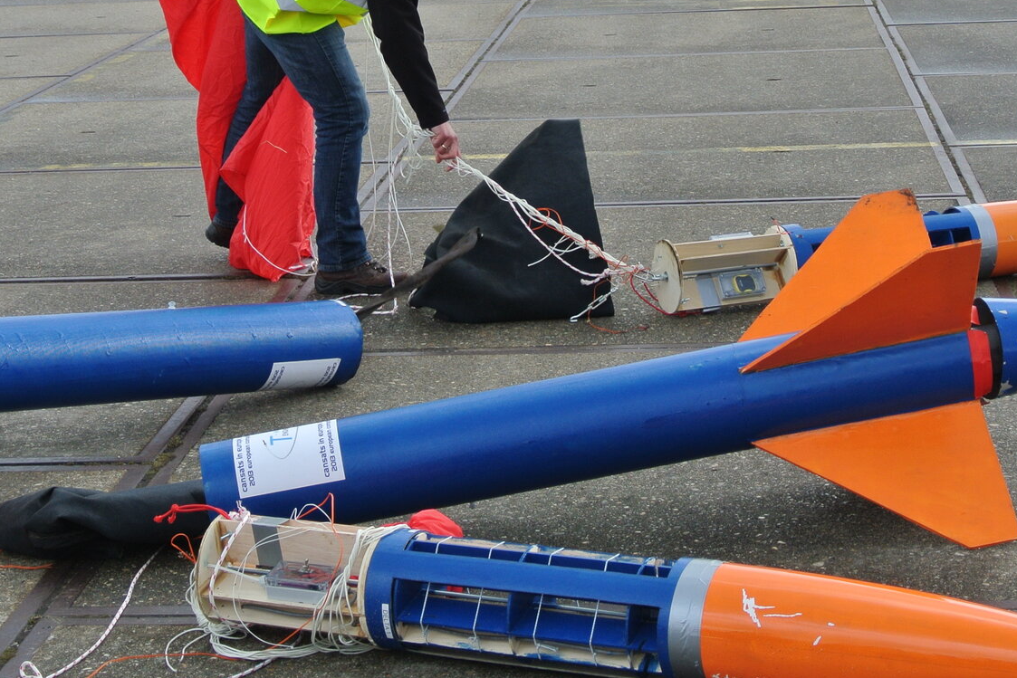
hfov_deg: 22.9
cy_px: 242
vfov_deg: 15.3
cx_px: 491
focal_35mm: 89
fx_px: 2514
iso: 100
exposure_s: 1/320
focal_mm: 19.6
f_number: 4.8
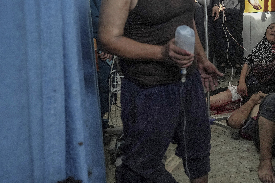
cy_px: 73
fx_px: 481
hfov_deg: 30.6
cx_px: 245
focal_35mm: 63
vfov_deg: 21.5
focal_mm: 35
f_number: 2.8
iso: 2000
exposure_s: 1/1600
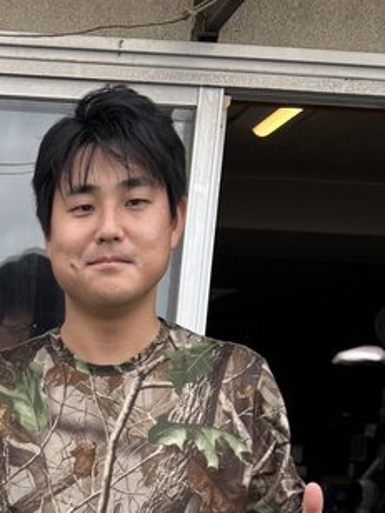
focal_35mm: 72
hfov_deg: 19.3
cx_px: -68
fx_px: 1068
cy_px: 646
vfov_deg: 24.1
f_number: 1.6
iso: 50
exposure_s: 1/500
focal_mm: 5.96
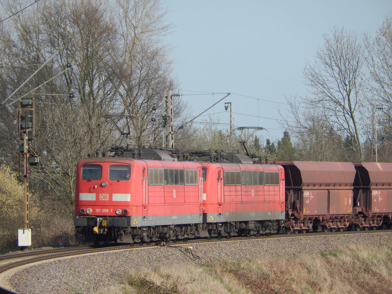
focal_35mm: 332
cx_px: 196
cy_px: 147
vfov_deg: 4.5
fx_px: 3760
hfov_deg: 6.0
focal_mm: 59.5
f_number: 6
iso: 125
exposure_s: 1/320
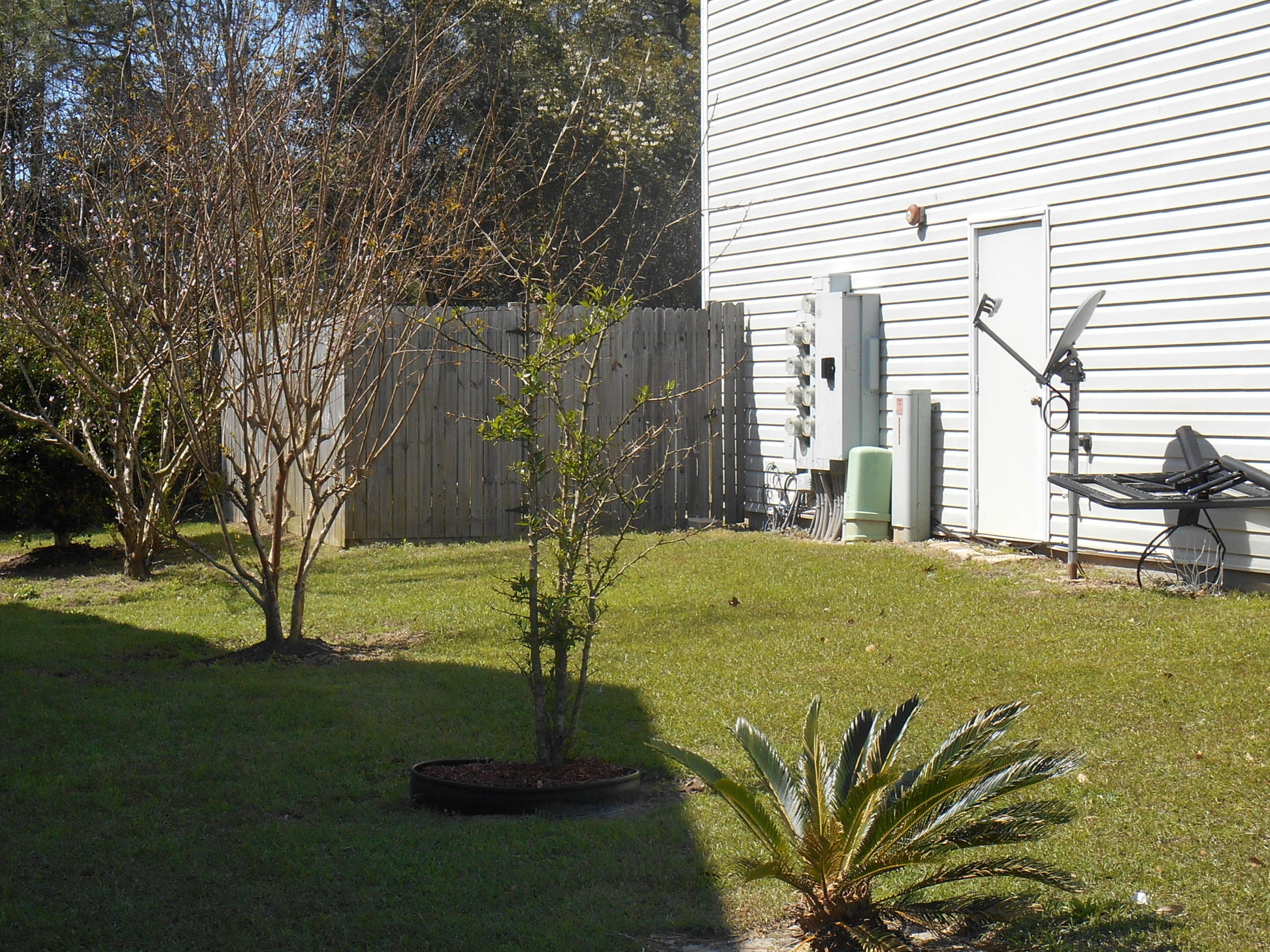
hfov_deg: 27.3
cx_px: 480
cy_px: 528
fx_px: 2605
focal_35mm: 71
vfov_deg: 20.7
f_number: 4
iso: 80
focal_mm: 8.3
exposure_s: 1/500
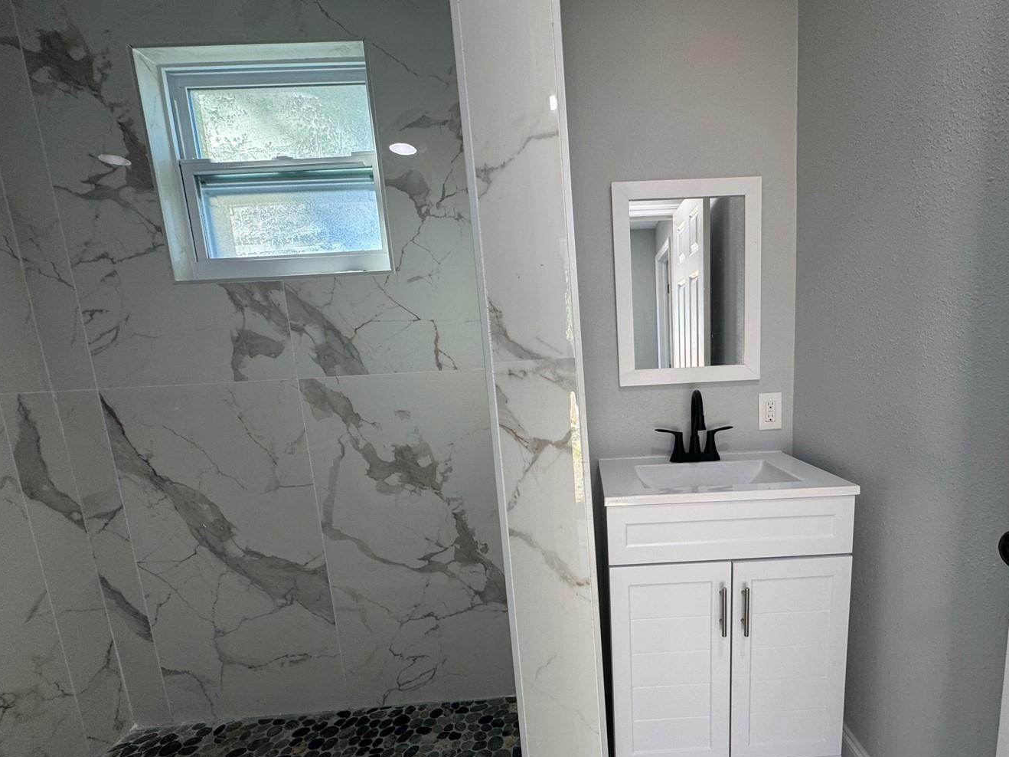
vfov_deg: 74.0
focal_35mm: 17
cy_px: 447
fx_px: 495
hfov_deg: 89.9
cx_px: 603
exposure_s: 1/120
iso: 100
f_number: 2.2
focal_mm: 2.22
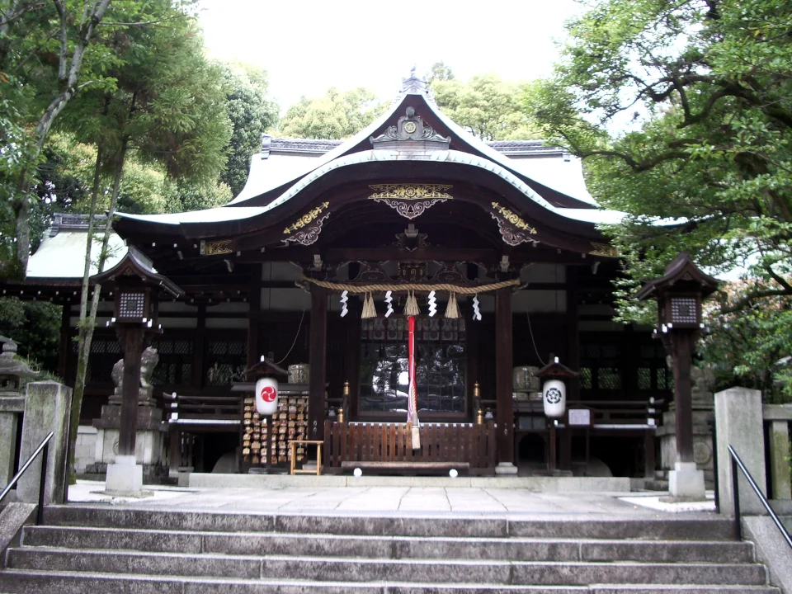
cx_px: 396
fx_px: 938
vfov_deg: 35.1
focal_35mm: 41
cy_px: 297
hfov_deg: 45.8
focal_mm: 6.8
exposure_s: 1/40
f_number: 2.8
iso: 100
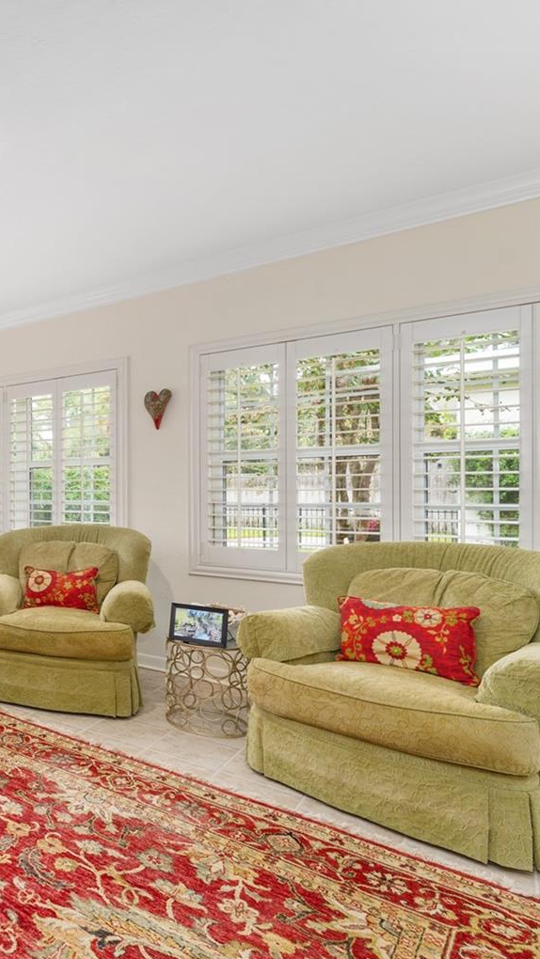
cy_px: 485
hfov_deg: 38.1
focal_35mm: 23
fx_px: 585
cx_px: -96
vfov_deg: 78.7
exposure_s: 1/5
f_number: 7.1
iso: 500
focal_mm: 14
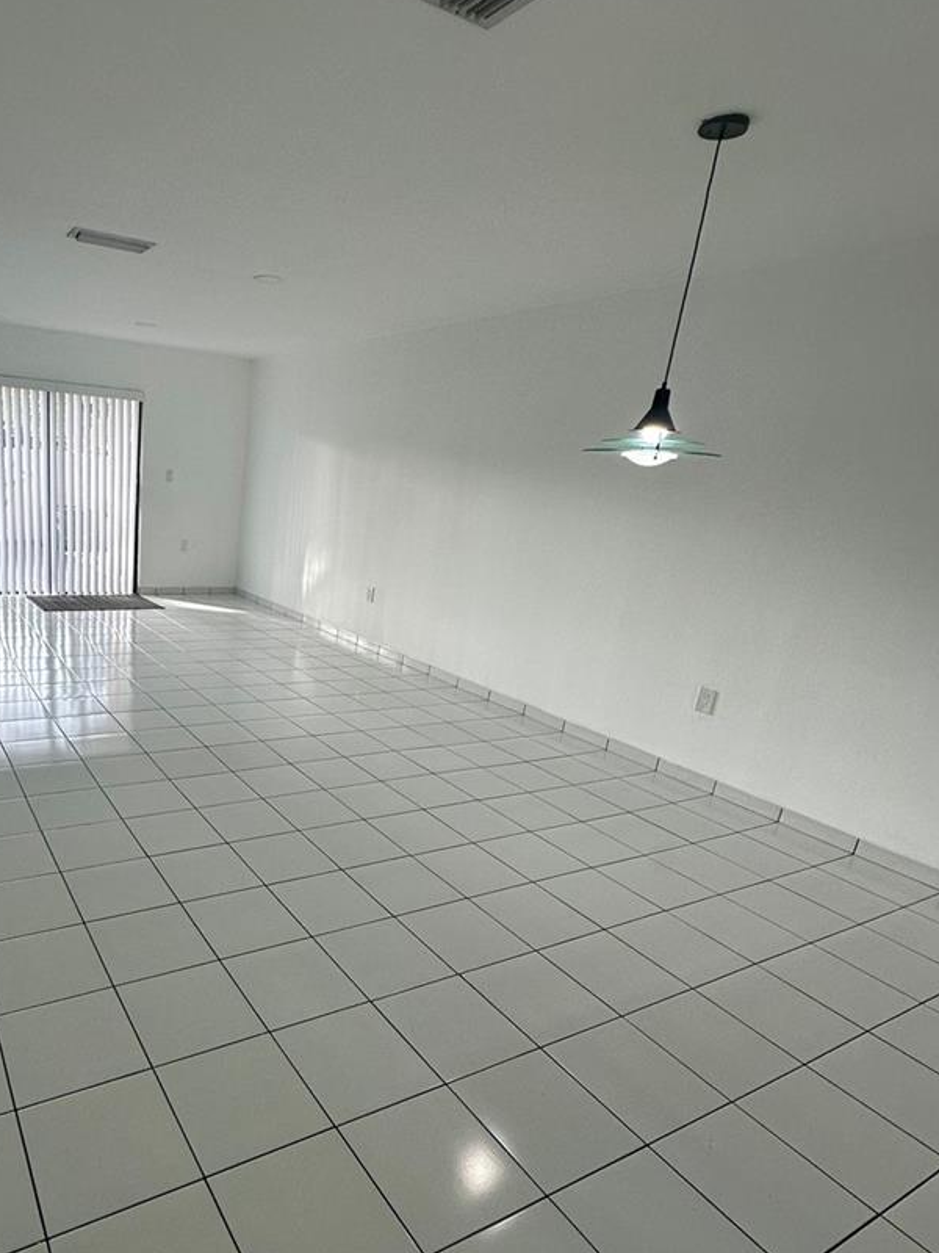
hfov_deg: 60.6
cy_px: 717
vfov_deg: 78.5
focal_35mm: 21
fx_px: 760
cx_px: 257
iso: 100
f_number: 2.2
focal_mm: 2.22
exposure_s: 1/120
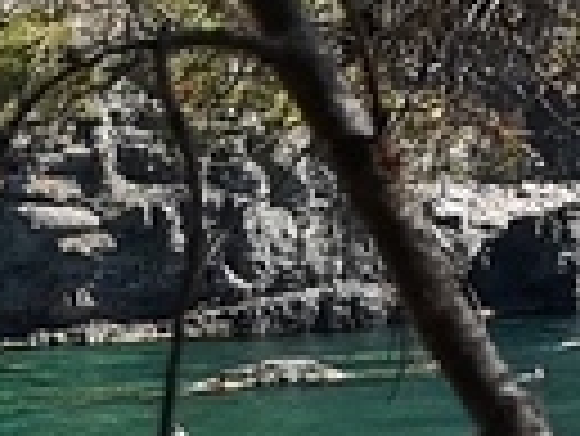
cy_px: 1501
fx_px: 3589
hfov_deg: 9.0
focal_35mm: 214
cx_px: -238
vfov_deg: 6.2
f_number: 1.8
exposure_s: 1/1348
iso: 50
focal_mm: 5.58
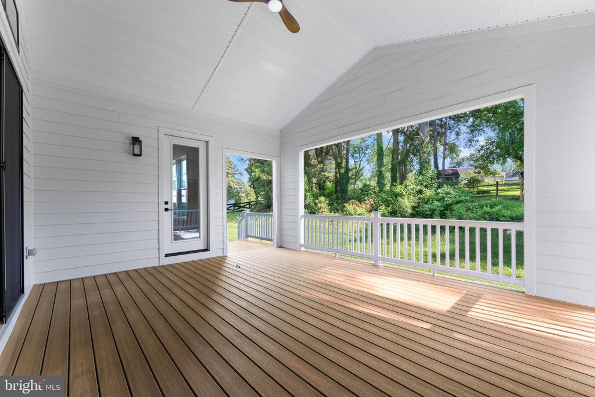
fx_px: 231
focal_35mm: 14
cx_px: 298
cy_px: 198
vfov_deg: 81.2
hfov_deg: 104.2
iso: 250
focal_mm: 14
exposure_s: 1/8
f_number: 9
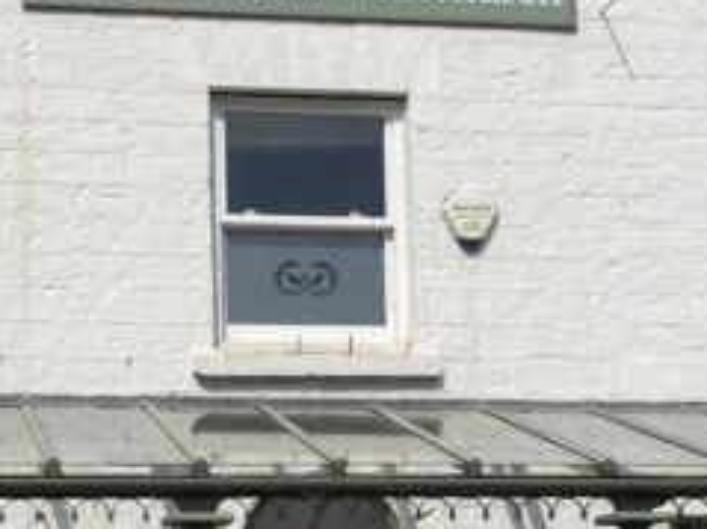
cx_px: 231
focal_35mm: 90
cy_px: 461
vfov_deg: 16.2
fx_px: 1837
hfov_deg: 21.7
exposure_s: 1/4808
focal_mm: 3.99
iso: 20
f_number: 1.8
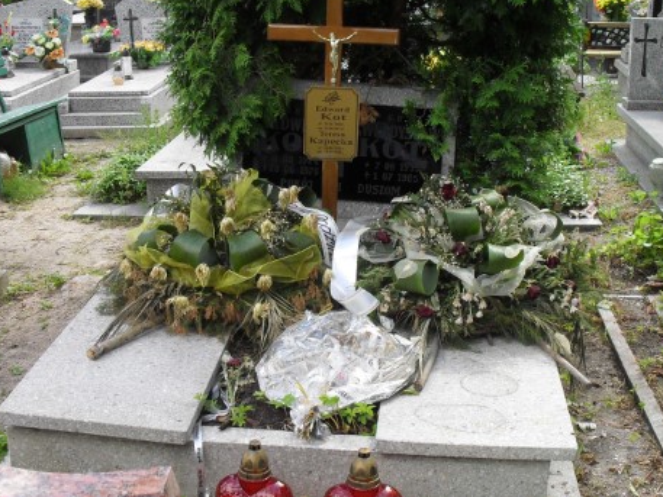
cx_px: 379
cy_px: 241
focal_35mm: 49
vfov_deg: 29.7
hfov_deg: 38.8
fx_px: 939
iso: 100
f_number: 3.2
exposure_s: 1/250
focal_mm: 6.3
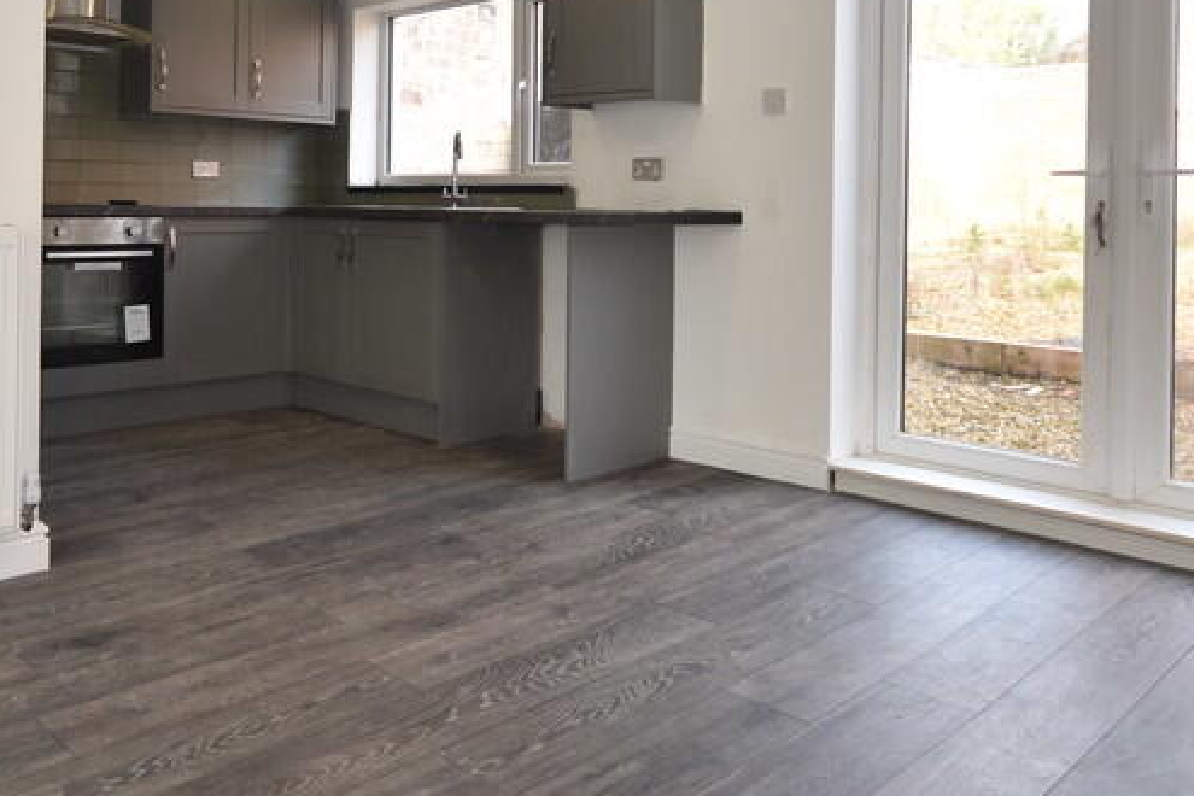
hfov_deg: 59.2
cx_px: 422
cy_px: 192
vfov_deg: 41.0
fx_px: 1028
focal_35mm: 31
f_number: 4
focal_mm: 10
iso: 100
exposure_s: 1/30
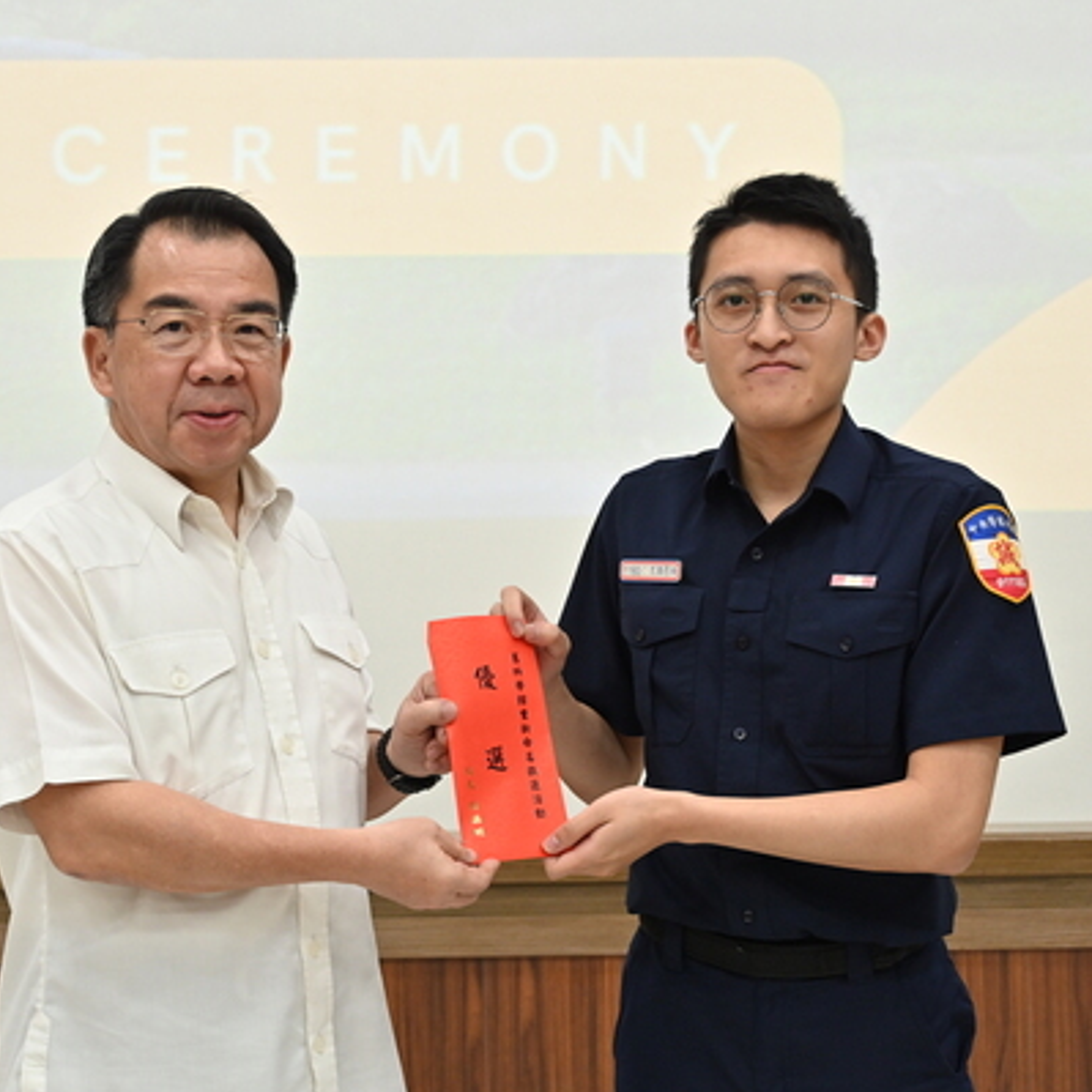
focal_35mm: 73
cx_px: 473
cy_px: 584
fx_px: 2605
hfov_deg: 23.7
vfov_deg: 23.7
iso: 1000
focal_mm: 49
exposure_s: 1/125
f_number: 4
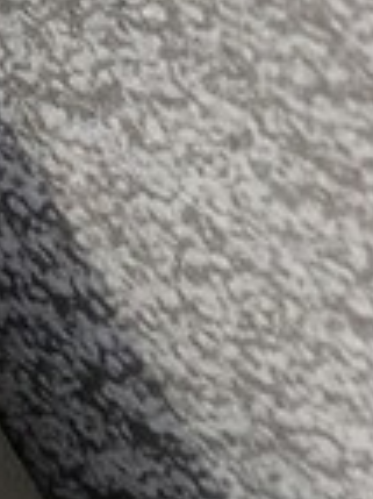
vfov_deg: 10.4
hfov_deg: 8.2
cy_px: -736
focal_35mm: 162
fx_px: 2331
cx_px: -596
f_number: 2.2
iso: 25
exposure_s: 1/3077
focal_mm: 4.15
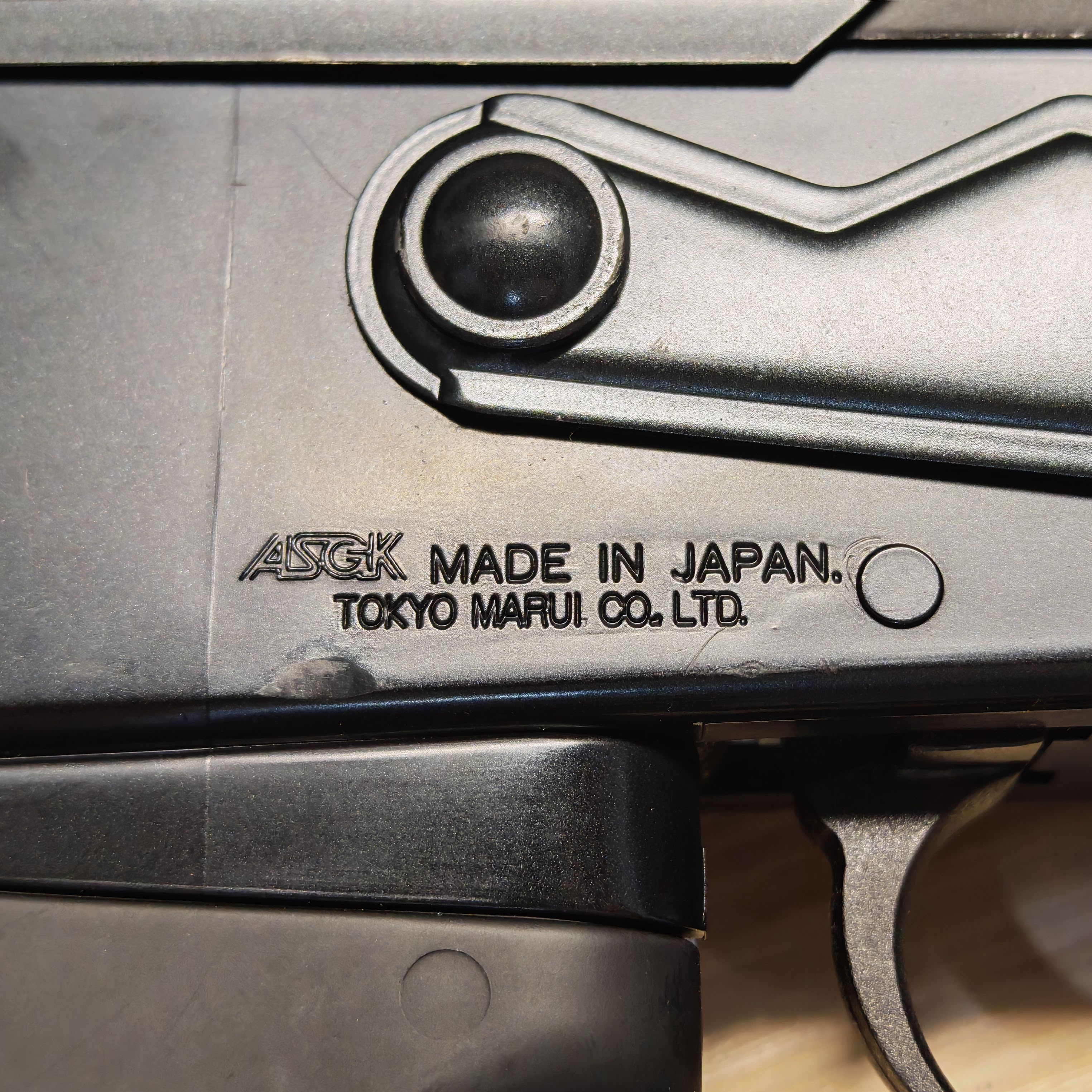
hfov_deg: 30.0
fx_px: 2034
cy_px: 549
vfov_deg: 30.0
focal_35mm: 57
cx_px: 659
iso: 100
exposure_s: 1/100
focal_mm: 6.83
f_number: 2
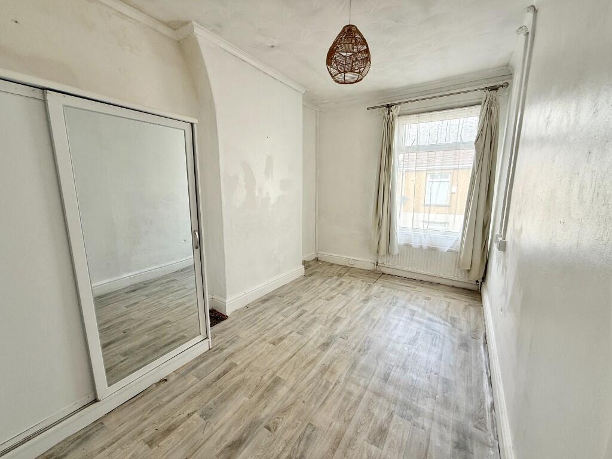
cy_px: 230
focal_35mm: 14
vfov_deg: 85.7
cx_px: 306
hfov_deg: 102.1
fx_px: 248
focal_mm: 2.22
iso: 100
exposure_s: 1/99
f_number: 2.2
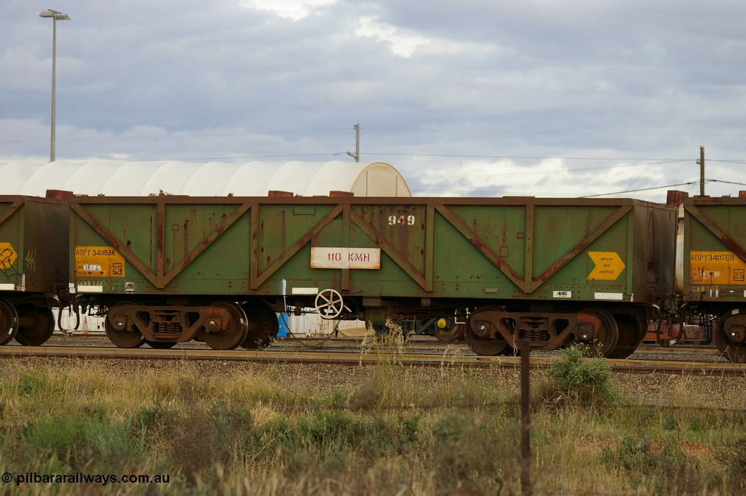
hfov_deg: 13.7
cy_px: 248
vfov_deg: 9.1
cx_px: 373
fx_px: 3105
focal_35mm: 150
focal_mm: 100
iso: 200
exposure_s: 1/180
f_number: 5.6
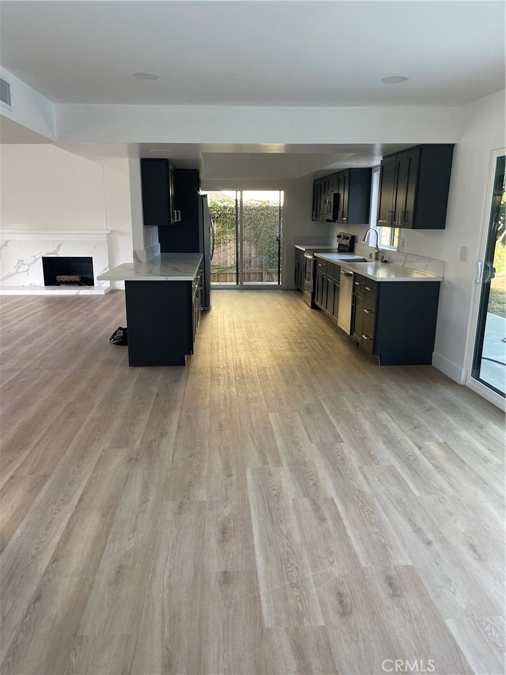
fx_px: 507
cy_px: 338
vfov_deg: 67.3
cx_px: 253
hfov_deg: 53.1
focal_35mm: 26
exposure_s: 1/117
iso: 125
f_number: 1.6
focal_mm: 5.1
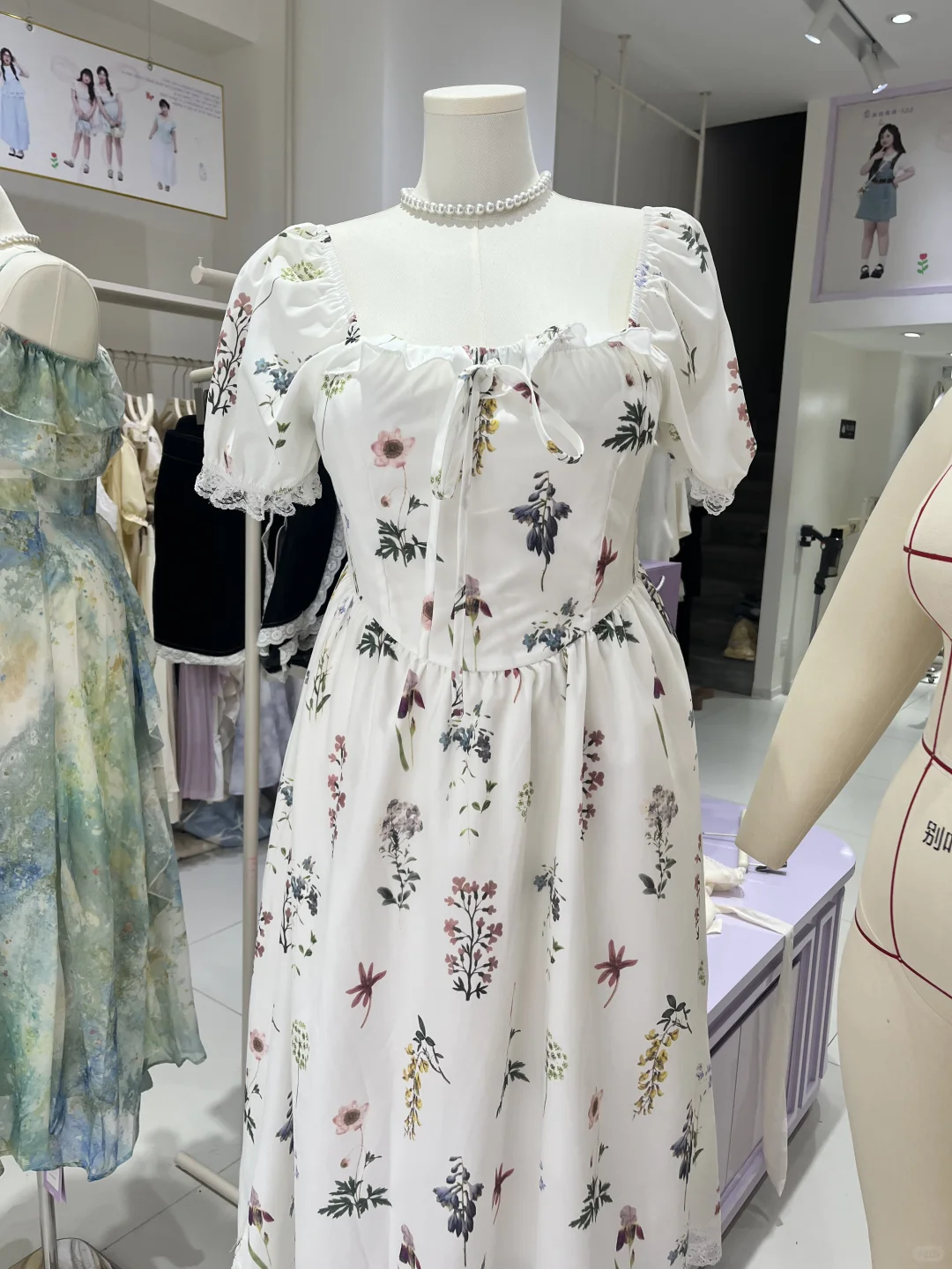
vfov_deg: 67.3
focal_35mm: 26
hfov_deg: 53.1
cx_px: 476
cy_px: 634
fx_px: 953
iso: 50
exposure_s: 1/390
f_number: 1.6
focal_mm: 5.1
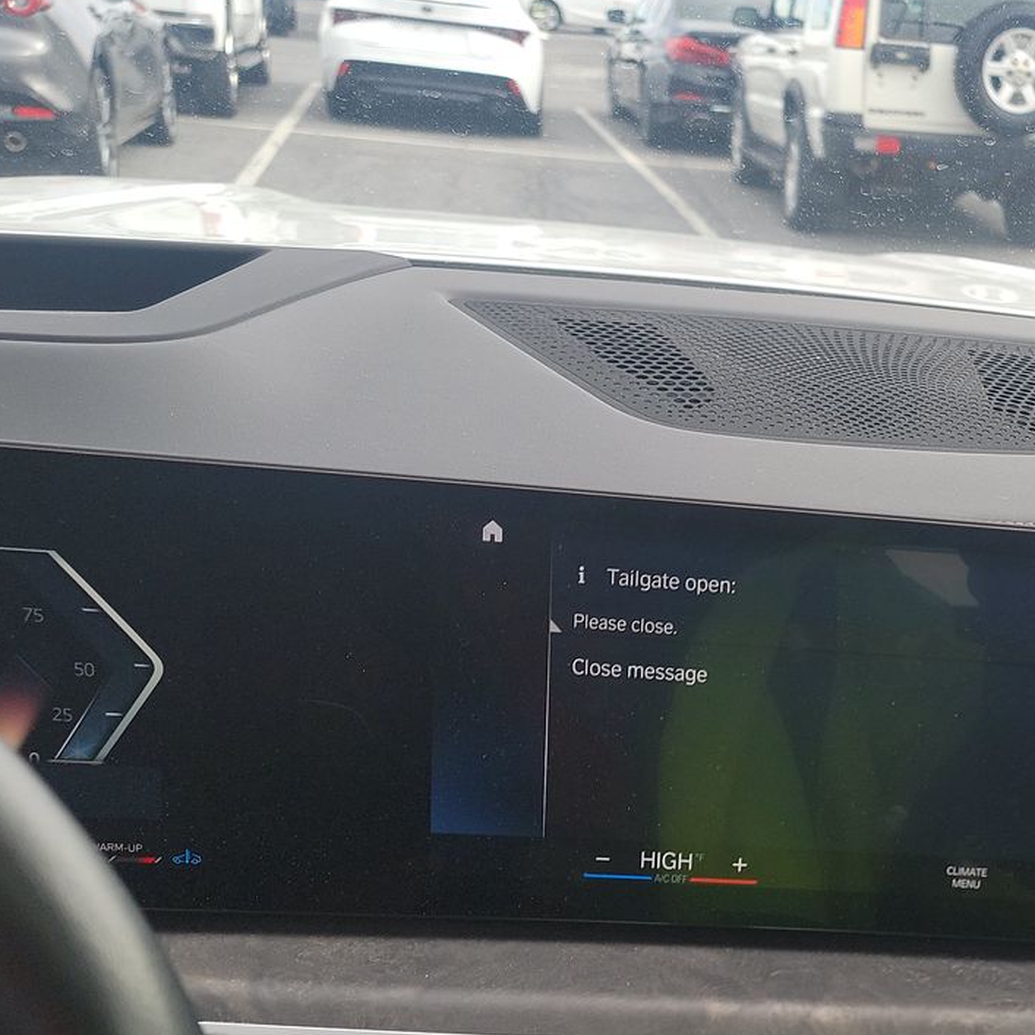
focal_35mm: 48
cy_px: 791
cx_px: 918
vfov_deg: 34.5
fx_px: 1624
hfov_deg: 33.6
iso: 50
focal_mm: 6.7
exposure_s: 1/123
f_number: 1.8
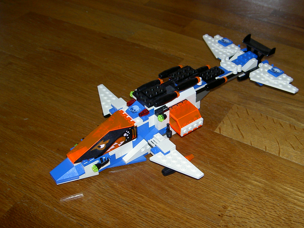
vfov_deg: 32.9
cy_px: 127
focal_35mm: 44
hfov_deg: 42.9
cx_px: 167
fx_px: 386
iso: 100
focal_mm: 8
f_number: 2.8
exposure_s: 1/59.5
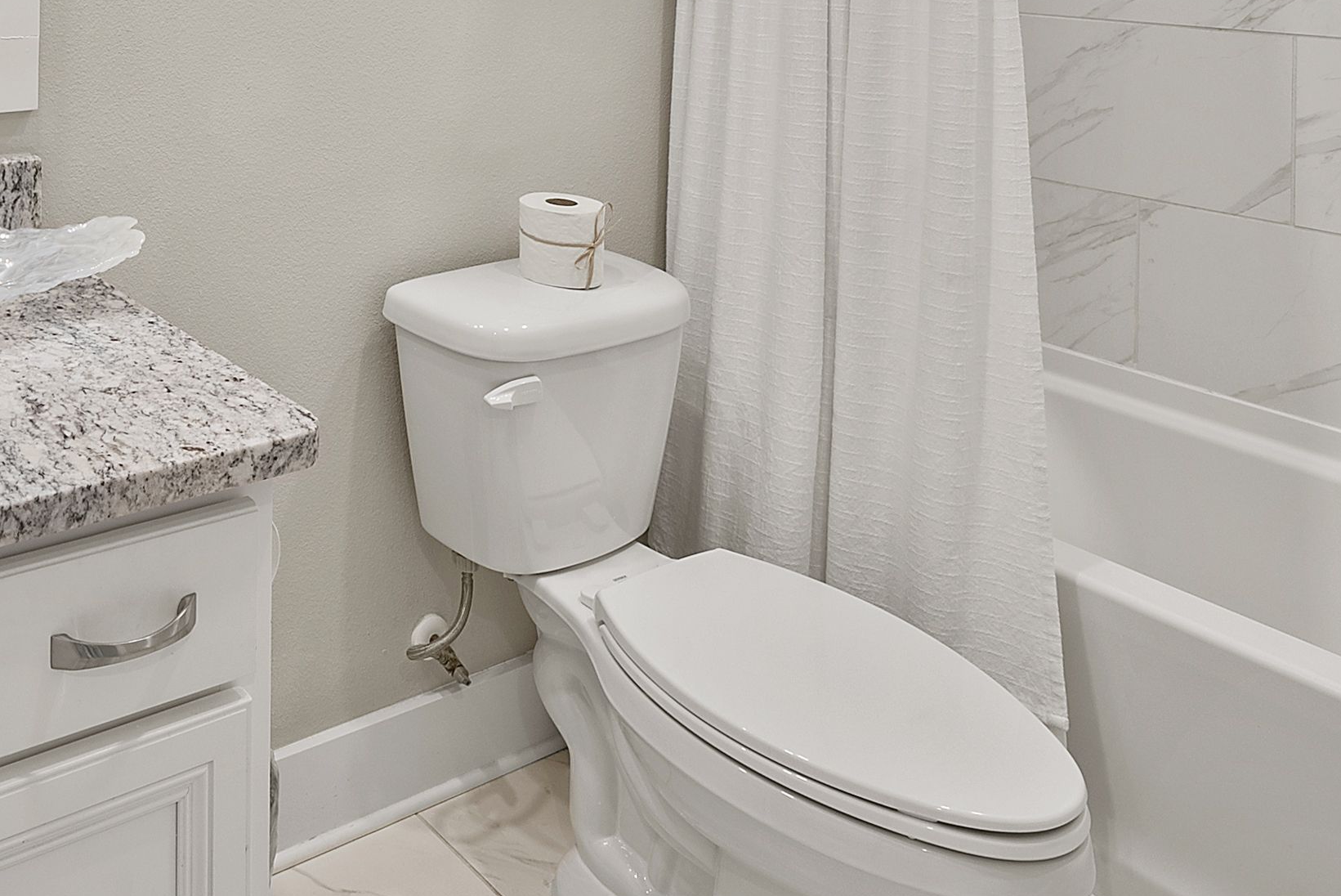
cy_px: -83
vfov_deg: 36.2
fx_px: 1155
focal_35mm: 31
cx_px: 71
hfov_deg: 51.2
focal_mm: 12
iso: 320
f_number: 7.1
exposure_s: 1/4
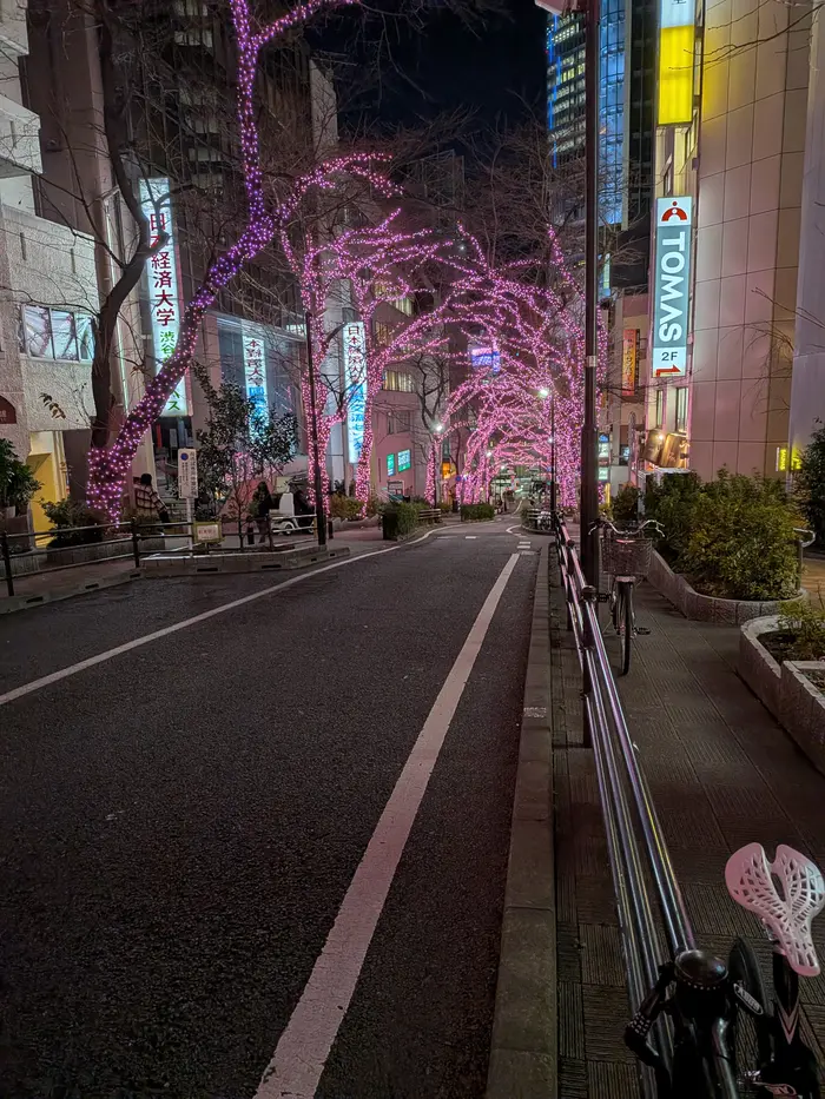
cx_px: 412
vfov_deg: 71.6
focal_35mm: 24
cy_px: 550
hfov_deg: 56.8
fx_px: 762
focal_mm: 4.53
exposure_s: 1/100
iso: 31
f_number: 1.7
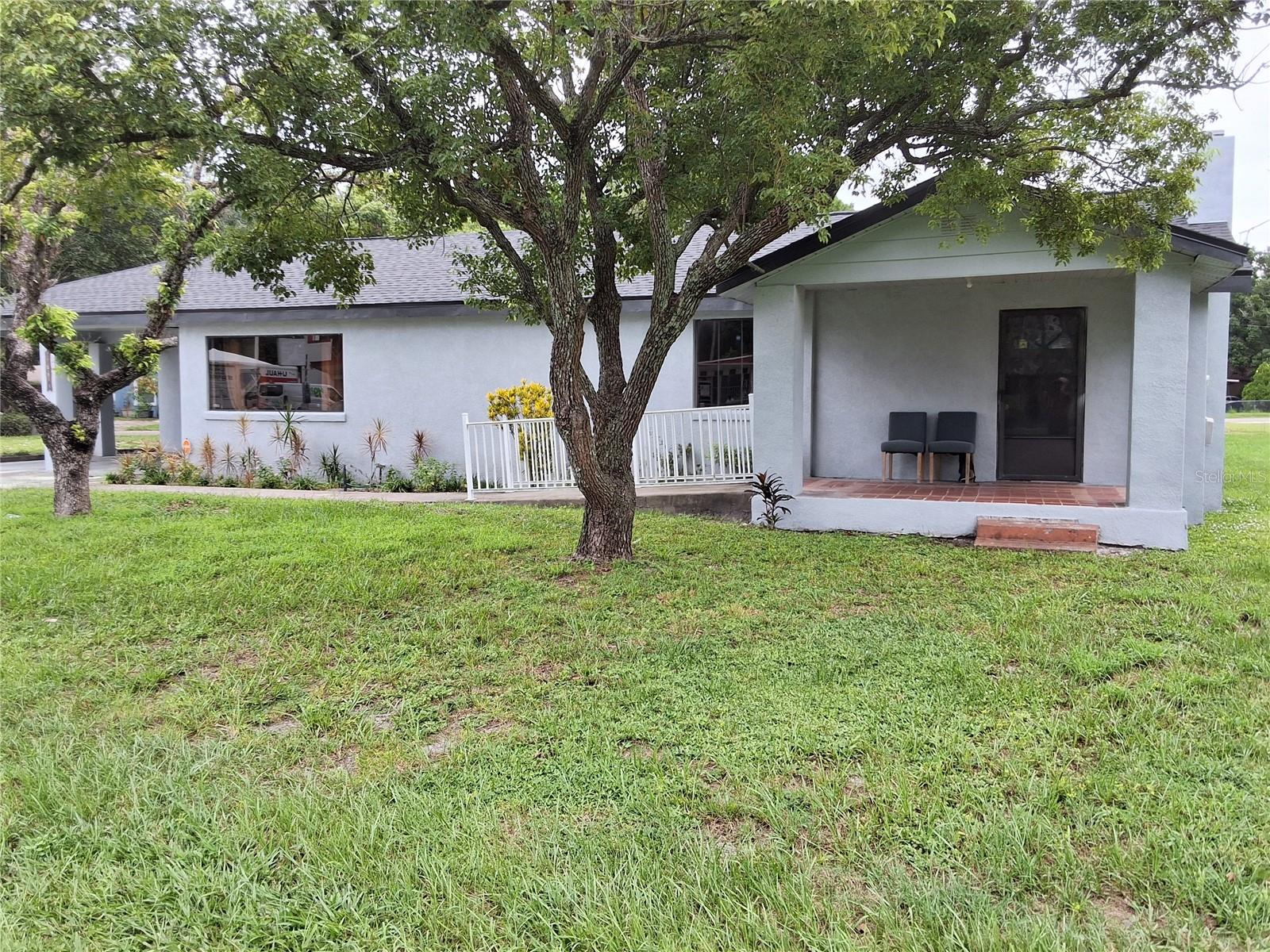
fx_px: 1027
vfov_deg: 49.7
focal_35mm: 28
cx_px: 635
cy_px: 476
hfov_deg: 63.4
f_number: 1.9
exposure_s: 1/363
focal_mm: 2.91
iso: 32
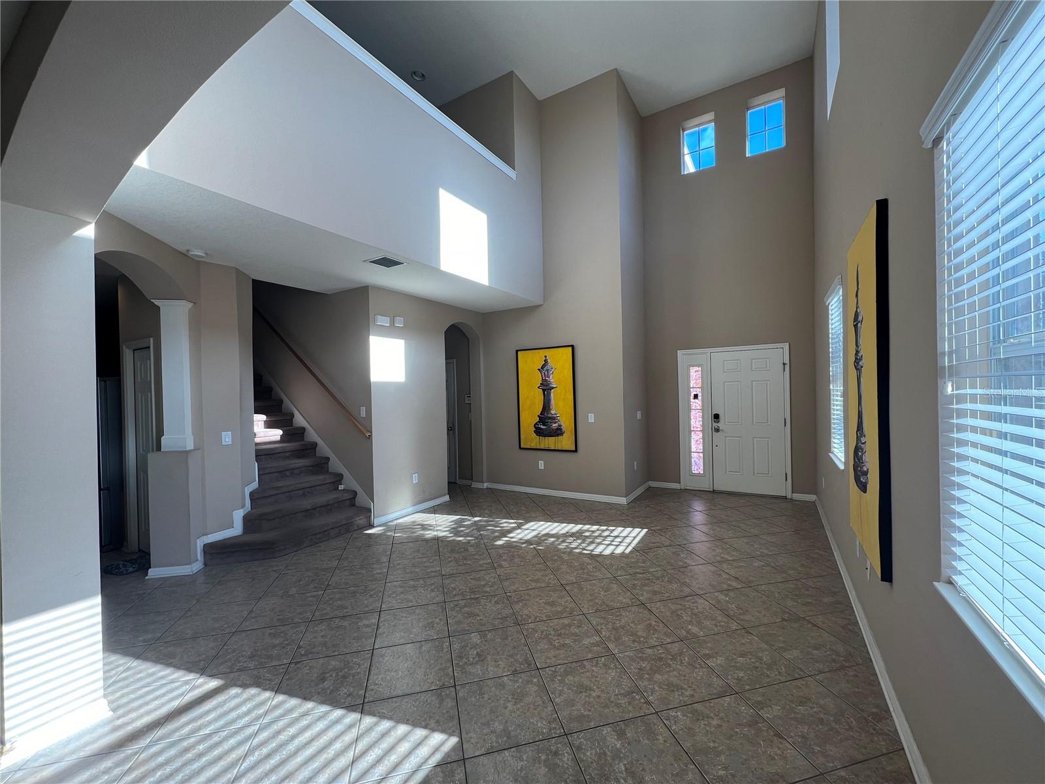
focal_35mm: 13
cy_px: 392
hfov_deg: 106.2
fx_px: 392
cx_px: 522
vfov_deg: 89.9
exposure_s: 1/99
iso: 40
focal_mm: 1.57
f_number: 1.8
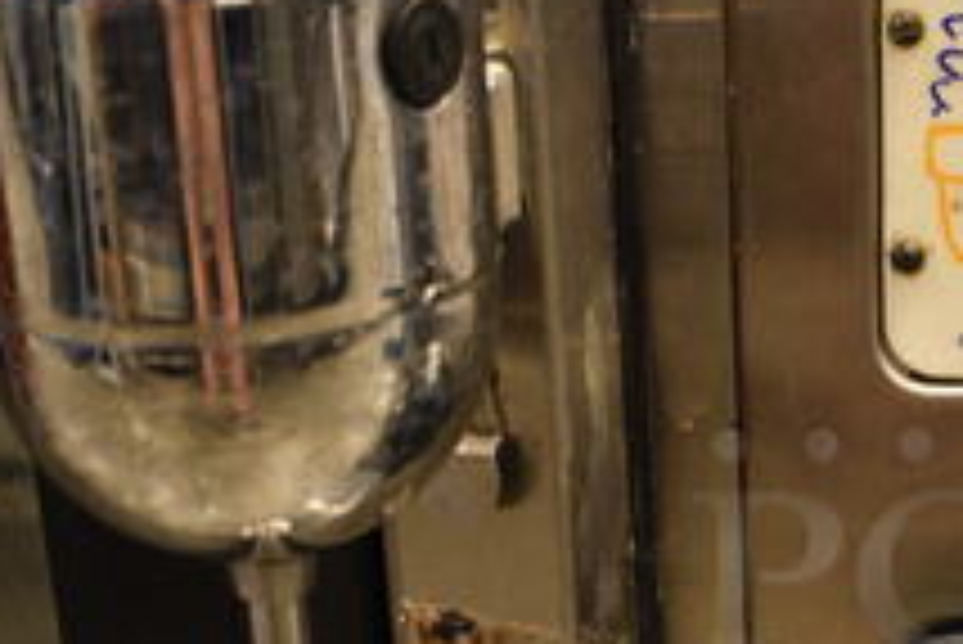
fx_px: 2061
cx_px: 914
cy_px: 567
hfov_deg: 25.3
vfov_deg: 17.5
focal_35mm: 77
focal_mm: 18
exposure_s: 1/30
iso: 1800
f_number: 3.5
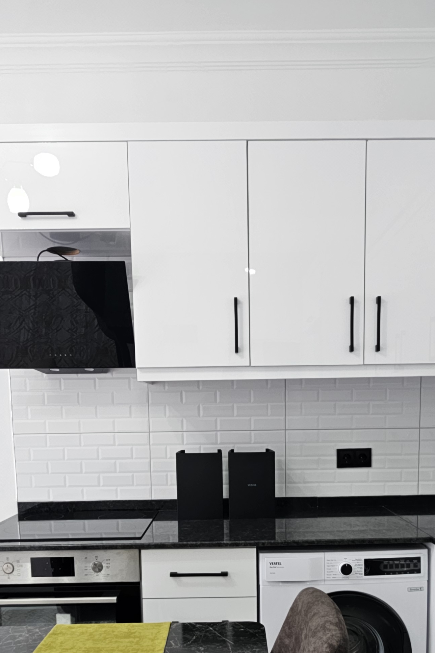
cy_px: 466
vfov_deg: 62.7
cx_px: 237
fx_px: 507
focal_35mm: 28
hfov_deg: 46.4
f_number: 2.2
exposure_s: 1/50
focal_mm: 2.2
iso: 100
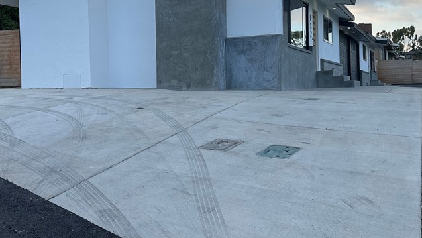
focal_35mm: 42
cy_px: 82
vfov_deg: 28.2
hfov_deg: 48.2
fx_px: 470
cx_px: 184
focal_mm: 6.86
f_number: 1.78
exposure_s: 1/1272
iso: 80
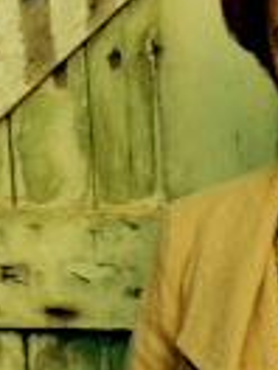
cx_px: 337
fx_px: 1820
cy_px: 690
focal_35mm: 170
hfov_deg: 8.6
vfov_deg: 10.8
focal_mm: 4.28
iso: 64
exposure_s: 1/60
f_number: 2.4
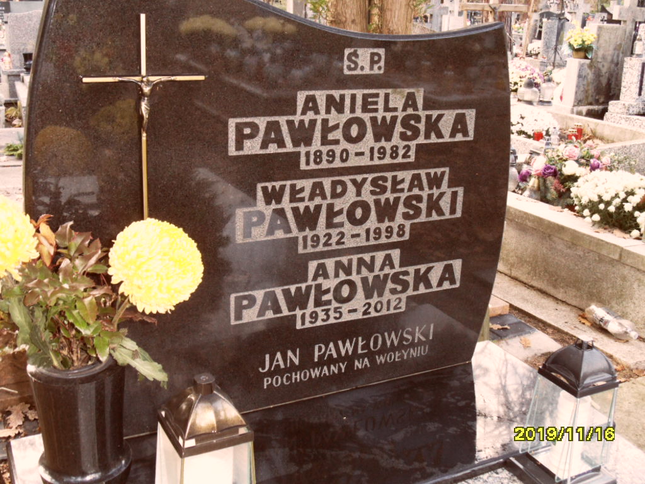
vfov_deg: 36.0
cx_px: 322
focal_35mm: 40
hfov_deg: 46.8
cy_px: 242
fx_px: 745
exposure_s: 1/45
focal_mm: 6.5
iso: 200
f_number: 3.6
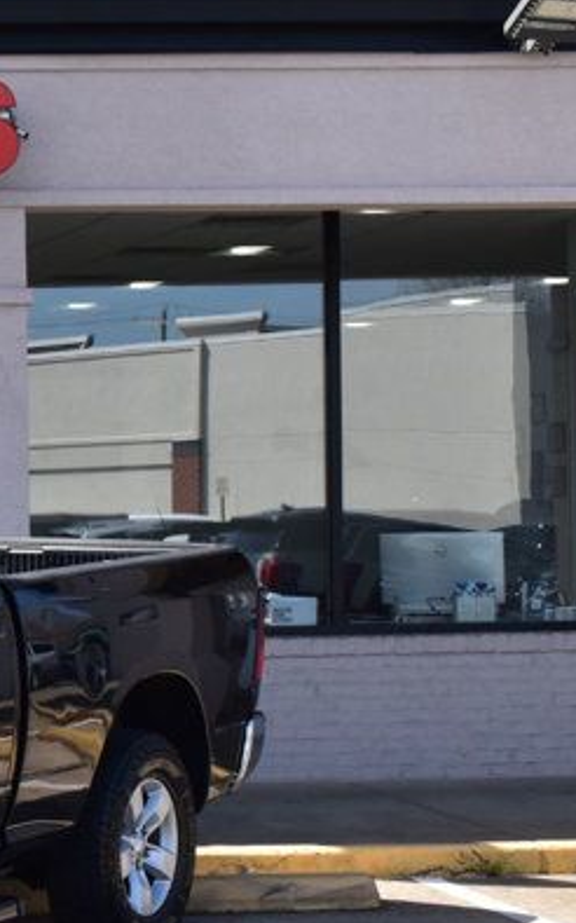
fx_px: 2899
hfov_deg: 10.5
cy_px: 590
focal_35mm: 115
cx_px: -546
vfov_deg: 18.0
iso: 400
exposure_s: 1/400
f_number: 11
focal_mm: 29
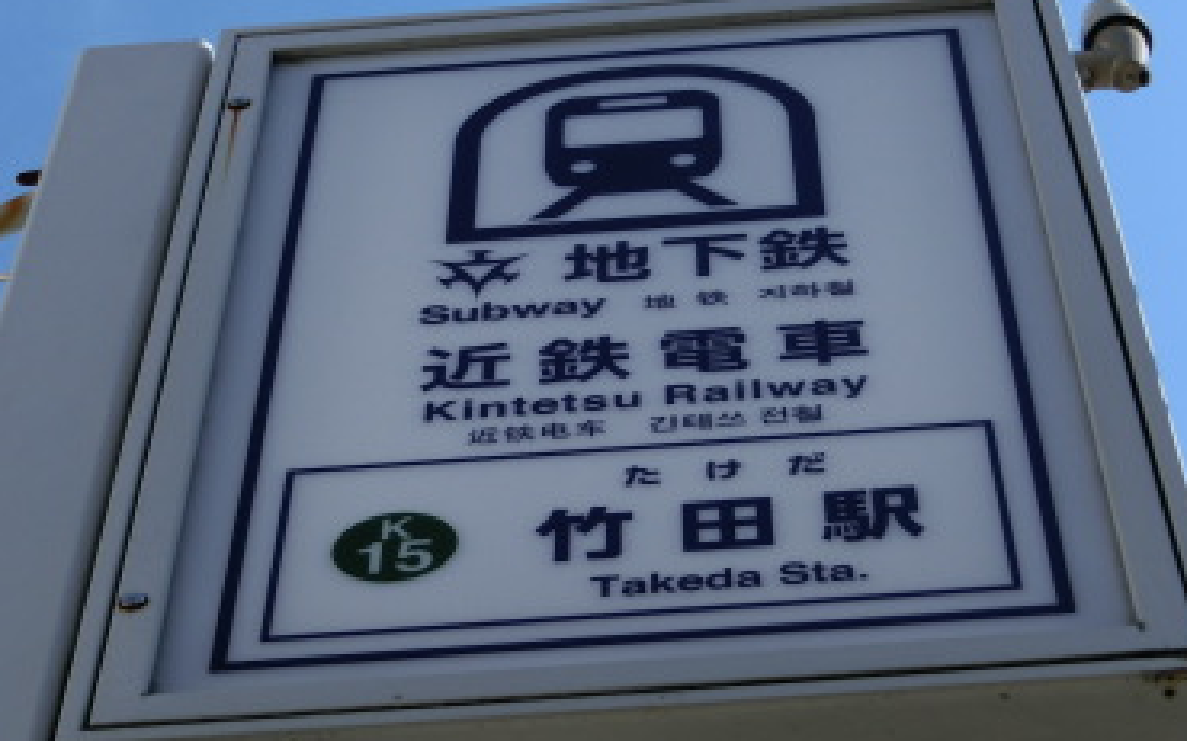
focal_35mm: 110
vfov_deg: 11.9
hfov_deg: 18.9
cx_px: 510
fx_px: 3557
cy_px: 362
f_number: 5
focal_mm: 10.7
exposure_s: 1/500
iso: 80
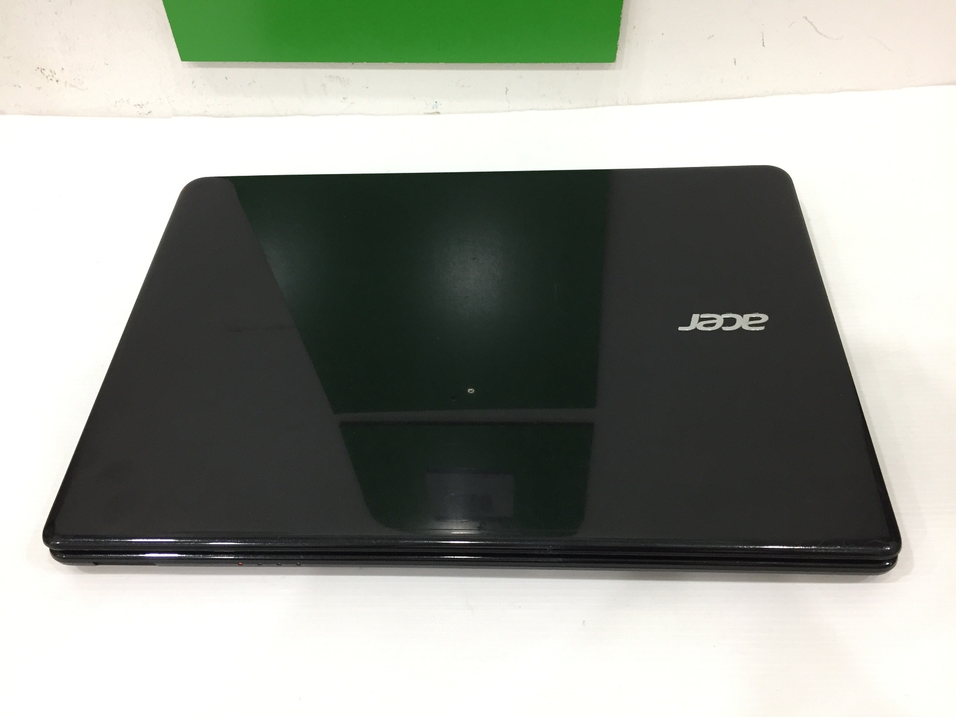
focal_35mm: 29
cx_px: 478
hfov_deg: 61.7
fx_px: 801
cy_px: 358
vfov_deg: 48.2
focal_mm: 4.15
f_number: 2.2
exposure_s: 1/33
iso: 125
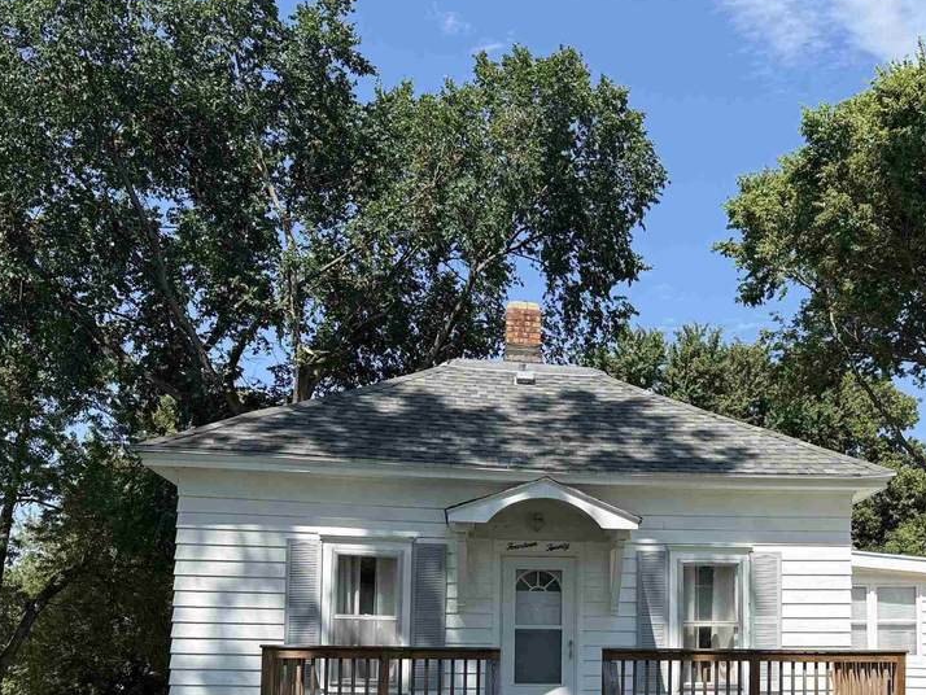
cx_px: 632
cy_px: 603
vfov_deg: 32.2
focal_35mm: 43
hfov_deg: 43.1
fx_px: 1151
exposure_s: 1/3279
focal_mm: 6.76
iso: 100
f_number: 1.78
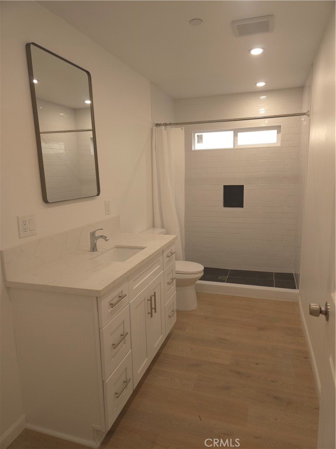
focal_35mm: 23
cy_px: 224
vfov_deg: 73.9
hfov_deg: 58.9
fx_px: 298
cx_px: 168
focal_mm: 5.4
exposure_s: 1/120
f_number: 1.8
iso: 50
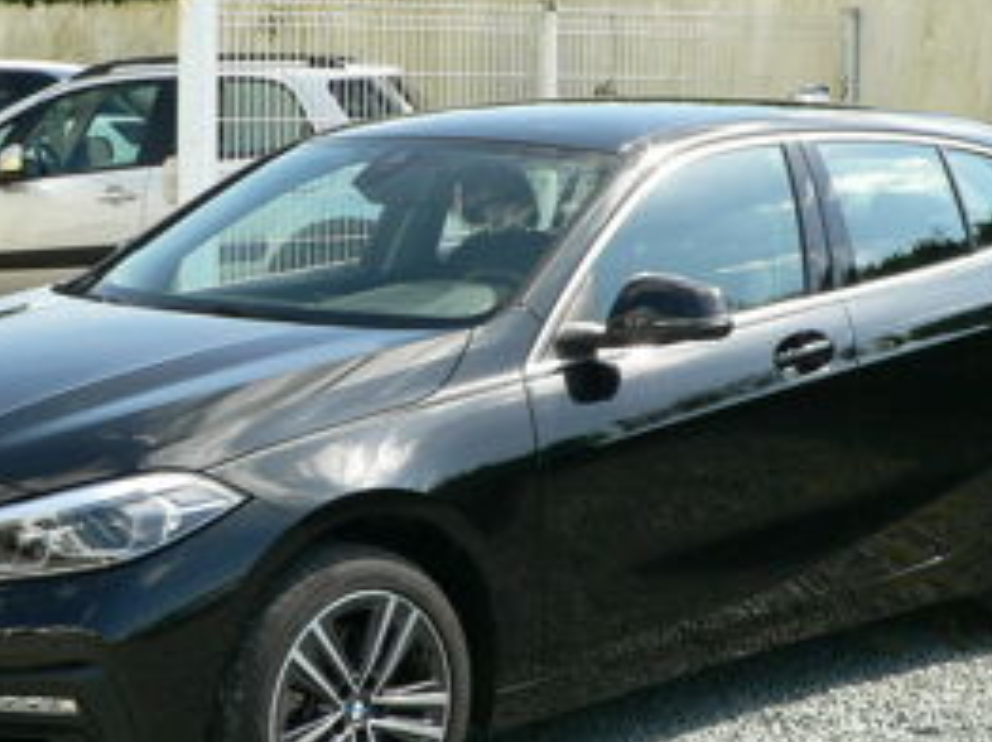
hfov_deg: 22.2
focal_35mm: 88
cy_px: 273
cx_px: 405
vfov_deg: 16.7
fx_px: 2520
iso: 80
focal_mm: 8
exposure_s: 1/250
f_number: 4
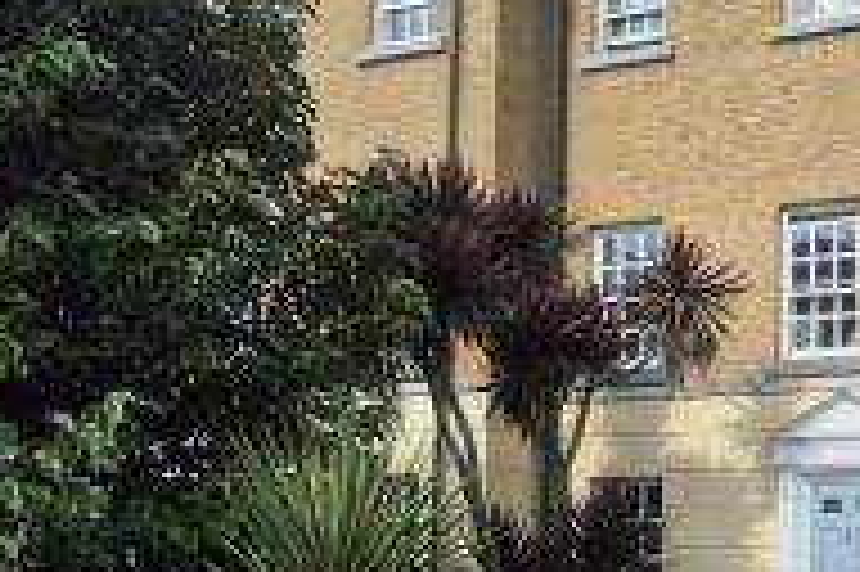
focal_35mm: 53
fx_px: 1265
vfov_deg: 25.1
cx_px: 777
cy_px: 448
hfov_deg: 35.3
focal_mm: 5.4
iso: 25
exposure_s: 1/1400
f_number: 1.8
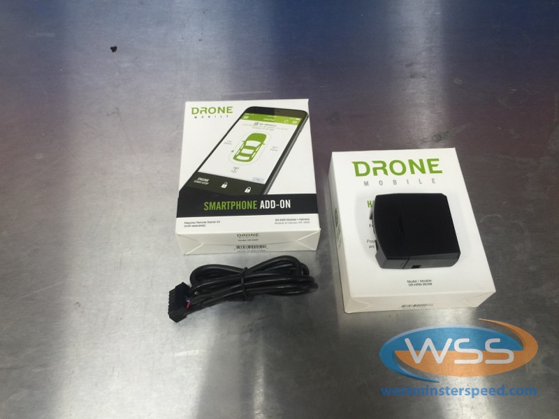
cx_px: 280
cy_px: 210
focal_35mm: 29
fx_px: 468
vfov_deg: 48.2
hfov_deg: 61.7
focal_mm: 4.15
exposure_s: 1/15
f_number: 2.2
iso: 32
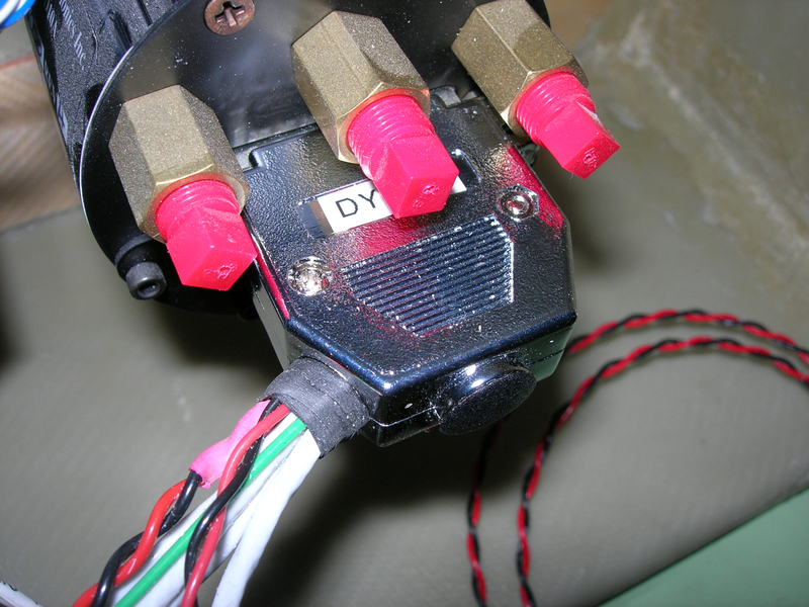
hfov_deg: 49.0
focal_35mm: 38
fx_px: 888
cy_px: 304
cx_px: 404
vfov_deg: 37.7
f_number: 4.8
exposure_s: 1/60.1
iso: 64
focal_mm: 7.8
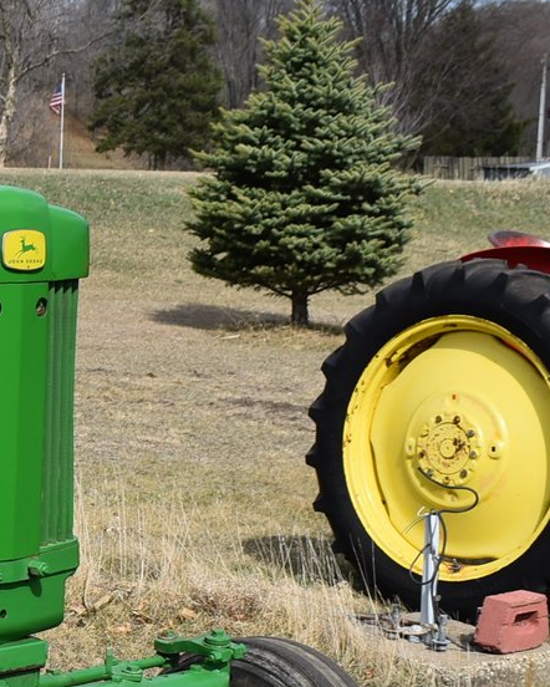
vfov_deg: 18.3
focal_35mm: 104
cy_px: 548
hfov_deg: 13.8
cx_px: -292
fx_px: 2115
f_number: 9
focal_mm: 24
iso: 100
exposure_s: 1/320
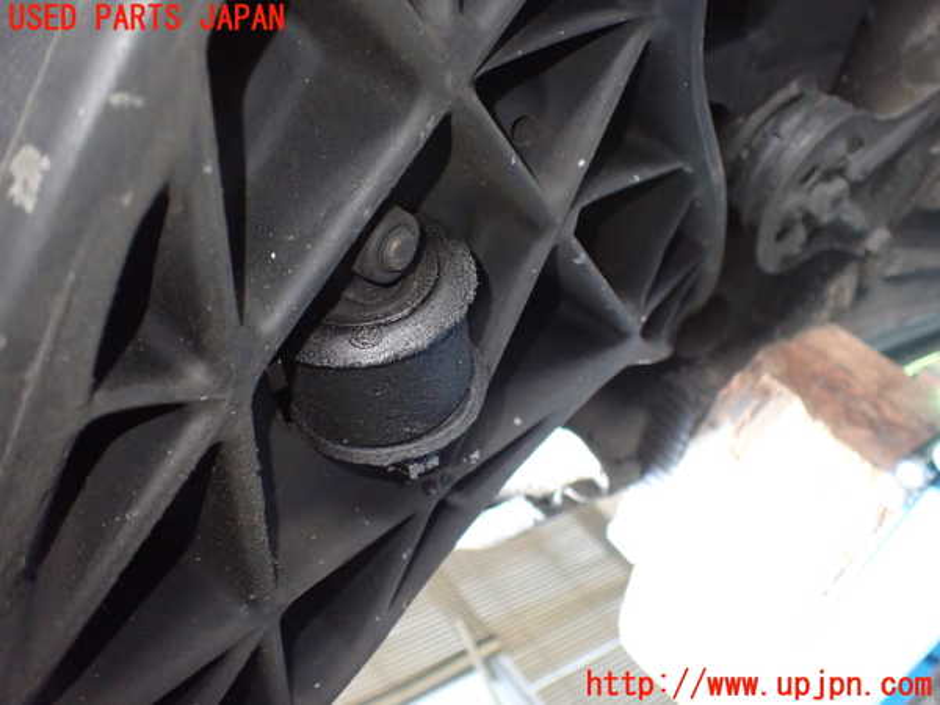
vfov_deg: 46.8
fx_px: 815
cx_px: 470
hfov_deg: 60.0
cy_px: 352
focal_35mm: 30
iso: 800
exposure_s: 1/60
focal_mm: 5.4
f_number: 2.3
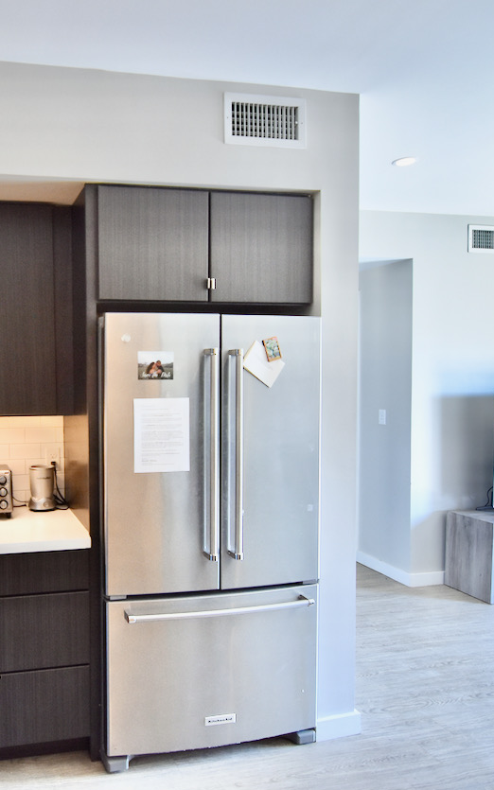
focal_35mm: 26
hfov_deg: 45.3
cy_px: 396
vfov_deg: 70.9
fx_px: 555
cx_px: 91
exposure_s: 1/60
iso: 1000
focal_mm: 11
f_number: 4
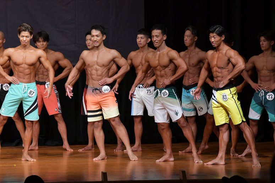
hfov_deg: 8.6
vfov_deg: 5.7
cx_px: 138
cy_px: 92
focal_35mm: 240
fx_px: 1832
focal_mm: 160
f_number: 5.6
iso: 5000
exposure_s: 1/400
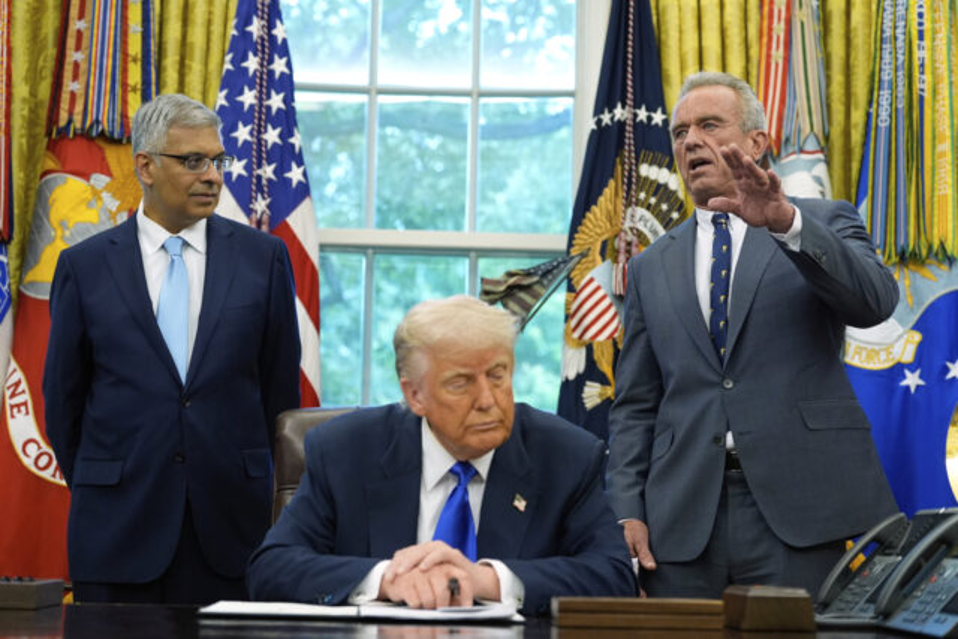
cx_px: 479
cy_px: 320
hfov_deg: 28.8
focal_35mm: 70
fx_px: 1863
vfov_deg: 19.5
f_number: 3.5
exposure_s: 1/400
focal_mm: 70
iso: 2500
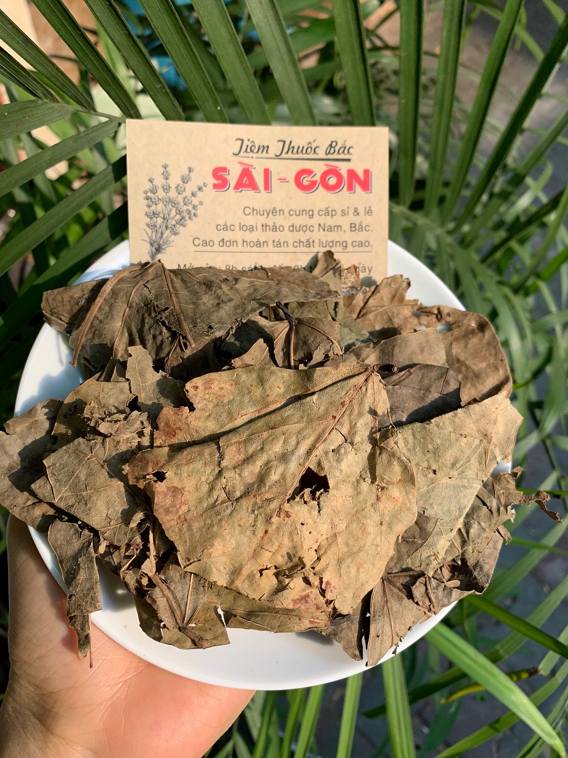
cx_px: 284
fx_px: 569
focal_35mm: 26
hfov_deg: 53.1
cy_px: 379
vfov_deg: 67.3
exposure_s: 1/471
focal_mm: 4.25
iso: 25
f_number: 1.8
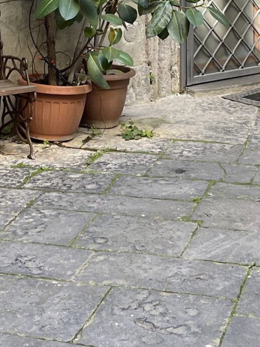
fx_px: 931
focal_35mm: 93
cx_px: 165
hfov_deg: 15.9
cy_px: -86
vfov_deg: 19.6
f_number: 1.6
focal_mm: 5.1
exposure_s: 1/121
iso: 100
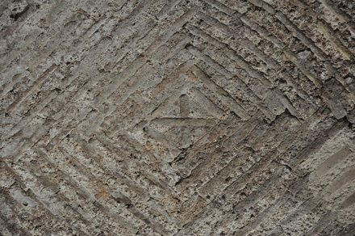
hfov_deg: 17.1
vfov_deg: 11.4
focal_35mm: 120
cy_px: 118
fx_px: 1182
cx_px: 178
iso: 1600
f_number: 5
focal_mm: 80
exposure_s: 1/10
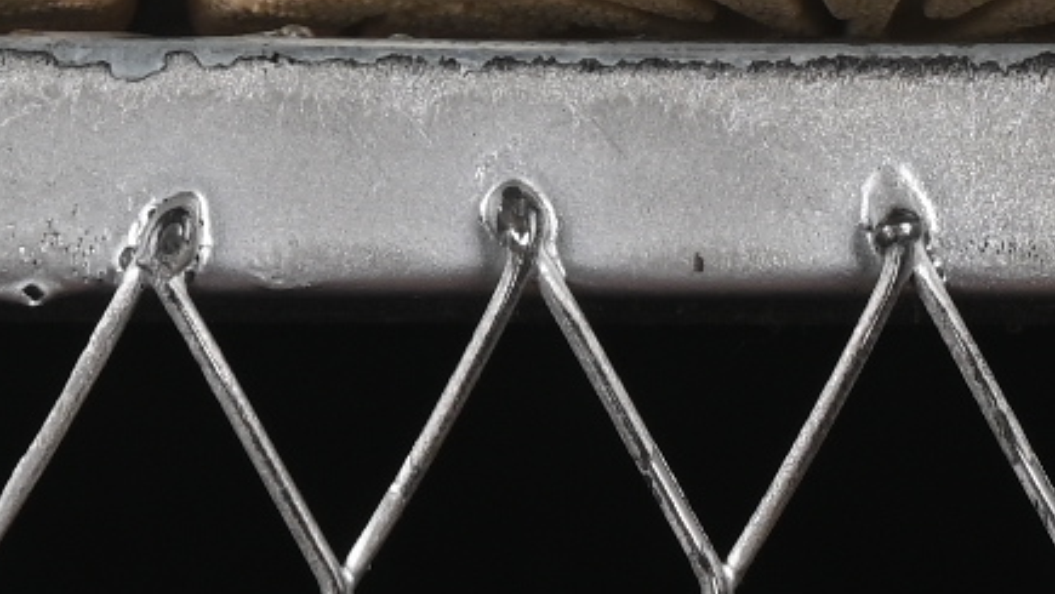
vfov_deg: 2.4
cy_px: -1358
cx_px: 124
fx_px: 14075
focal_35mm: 503
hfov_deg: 4.3
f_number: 8
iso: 160
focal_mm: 50
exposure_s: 1/80
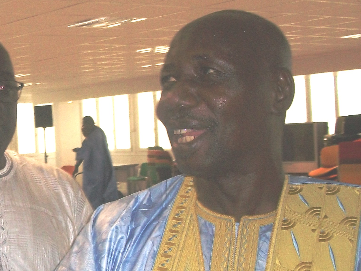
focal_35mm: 76
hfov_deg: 24.3
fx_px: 793
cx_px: -12
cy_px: 174
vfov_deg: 19.3
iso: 80
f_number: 2.9
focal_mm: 5.7
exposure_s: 1/50
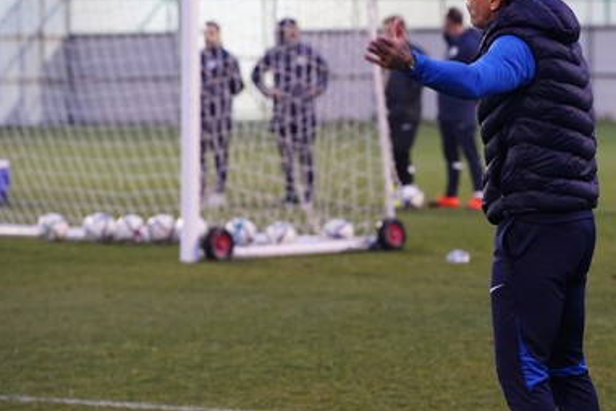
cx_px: 513
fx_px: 4517
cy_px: 222
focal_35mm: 264
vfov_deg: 5.2
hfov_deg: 7.8
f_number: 4.5
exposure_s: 1/250
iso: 4000
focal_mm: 150
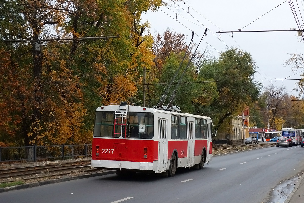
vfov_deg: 22.3
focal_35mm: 61
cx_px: 152
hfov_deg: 32.9
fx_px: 515
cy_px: 102
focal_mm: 22.74
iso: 400
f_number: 3.5
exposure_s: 1/500
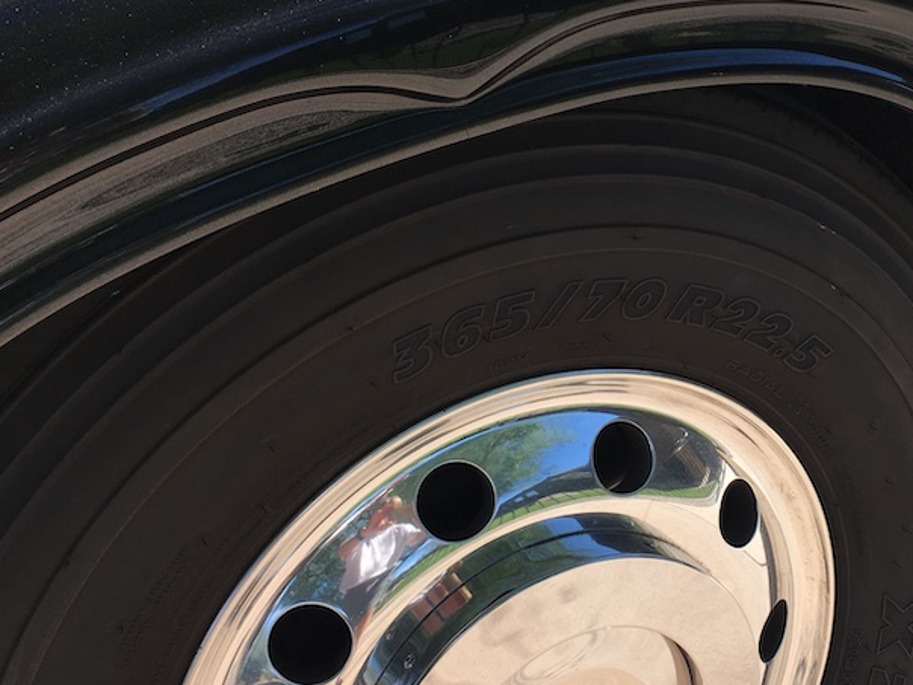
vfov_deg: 30.2
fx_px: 1266
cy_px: 293
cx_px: 701
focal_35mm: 48
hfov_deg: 38.5
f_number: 2.2
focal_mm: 4.15
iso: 25
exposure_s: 1/761
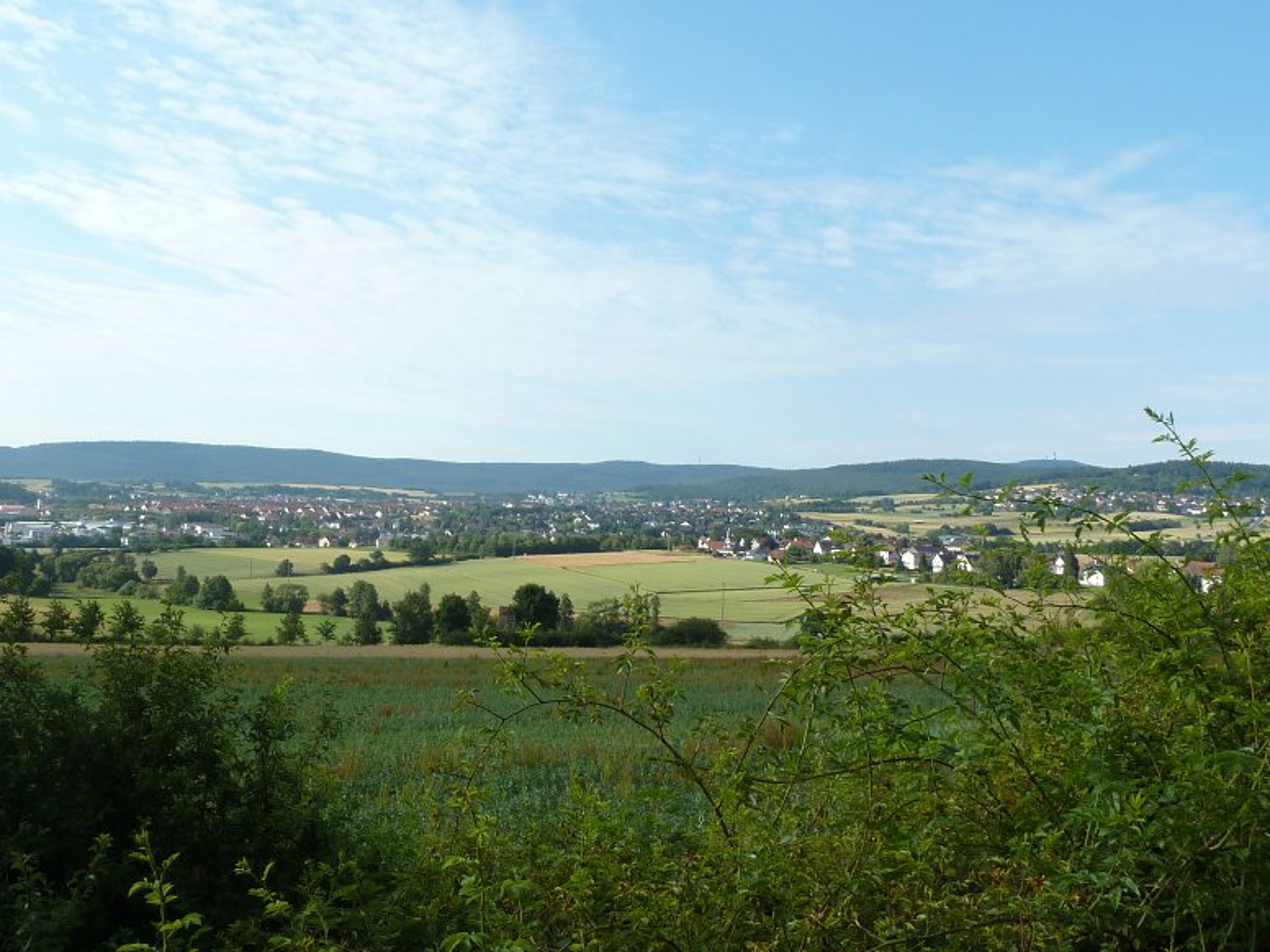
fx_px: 1211
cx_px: 558
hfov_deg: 55.2
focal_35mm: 33
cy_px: 393
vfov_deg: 42.8
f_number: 4
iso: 80
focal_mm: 4.1
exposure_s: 1/400
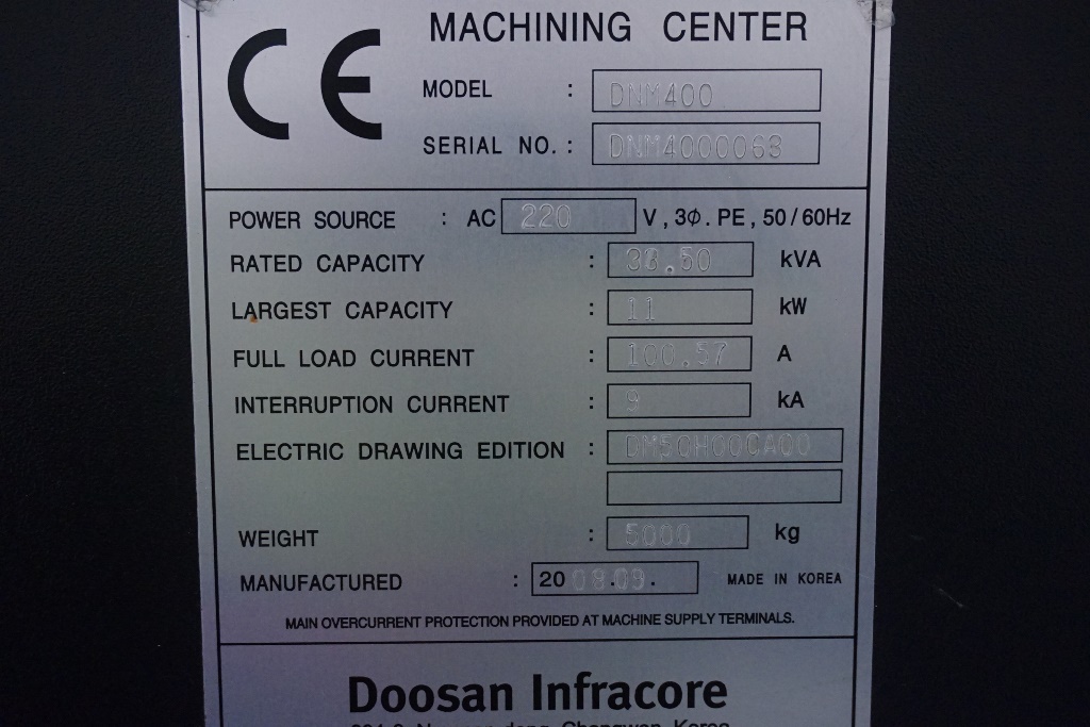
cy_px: 364
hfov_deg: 46.4
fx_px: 1272
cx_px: 545
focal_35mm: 42
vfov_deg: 31.9
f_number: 4.5
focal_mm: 28
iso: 3200
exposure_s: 1/60
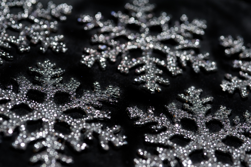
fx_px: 732
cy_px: 84
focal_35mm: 105
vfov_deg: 13.0
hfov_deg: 19.5
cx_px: 126
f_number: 5.6
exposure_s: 1
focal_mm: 105
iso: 200
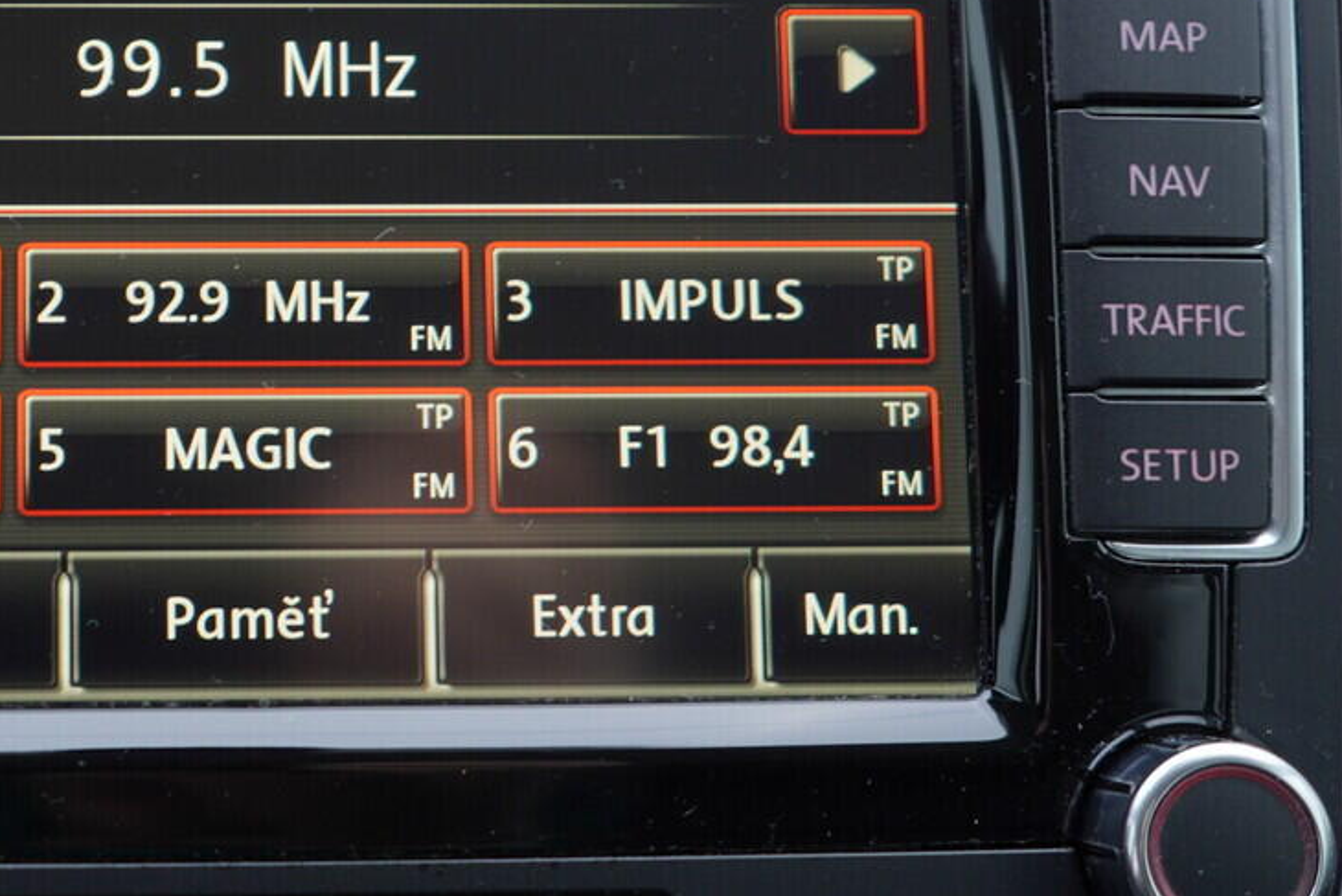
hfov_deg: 27.6
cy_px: 267
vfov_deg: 19.1
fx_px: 2647
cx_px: 171
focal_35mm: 71
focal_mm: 24
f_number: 3.2
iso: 125
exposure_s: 1/40
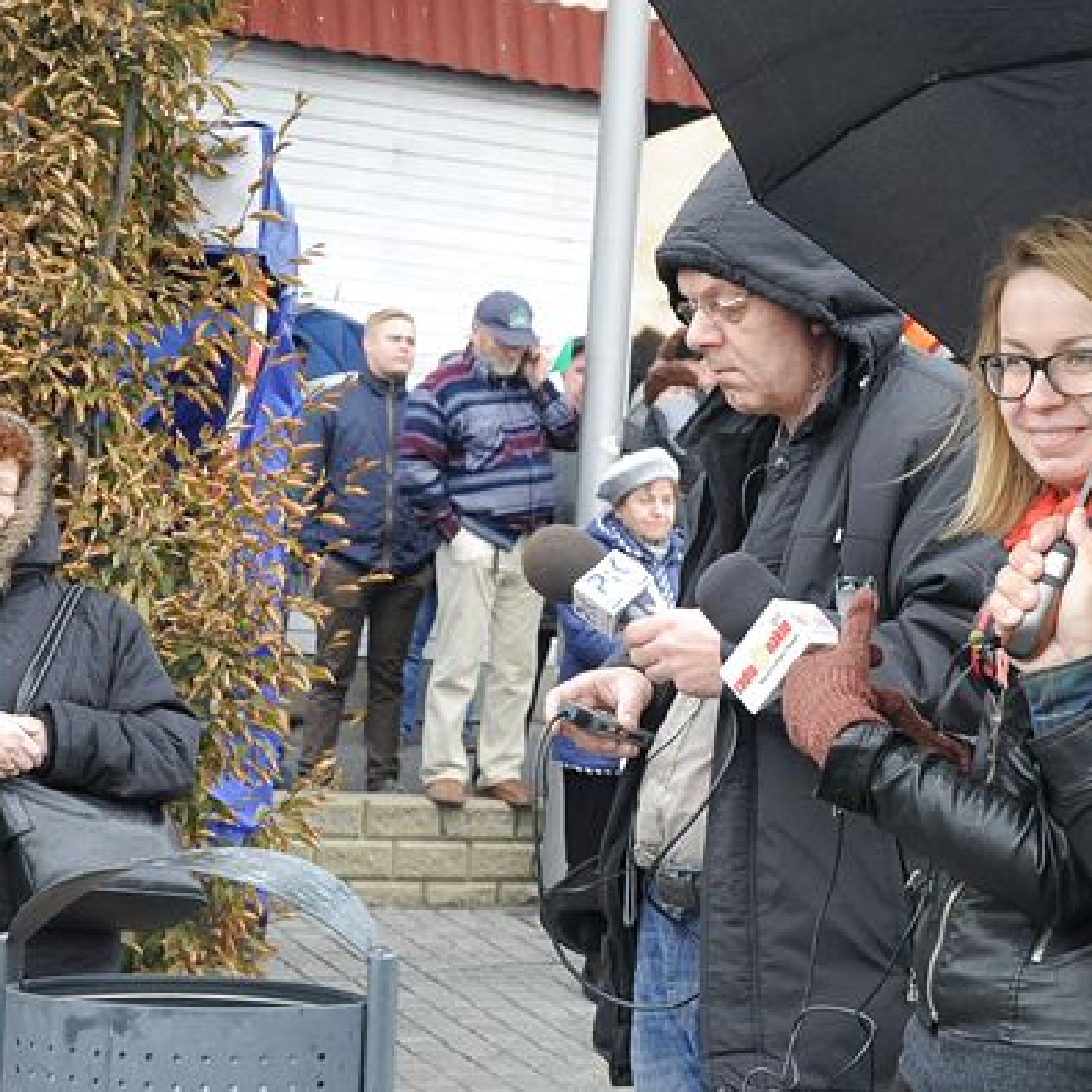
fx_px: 2927
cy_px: 641
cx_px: 1012
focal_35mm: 82
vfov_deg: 21.1
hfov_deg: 20.6
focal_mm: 30
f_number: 5.6
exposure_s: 1/125
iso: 800
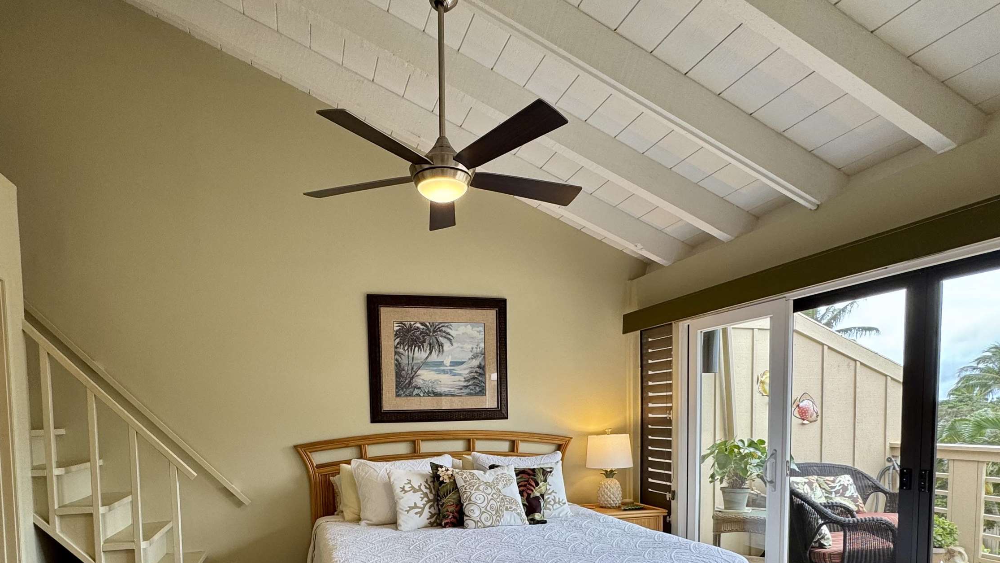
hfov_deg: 83.5
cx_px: 442
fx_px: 557
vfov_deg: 50.3
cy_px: 452
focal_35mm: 21
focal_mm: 2.22
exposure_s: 1/120
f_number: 2.2
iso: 64
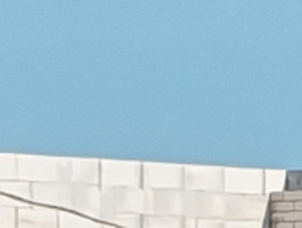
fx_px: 12354
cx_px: -24
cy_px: 749
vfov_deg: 1.1
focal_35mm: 1414
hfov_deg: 1.4
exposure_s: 1/620
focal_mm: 6.12
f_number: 1.9
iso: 50
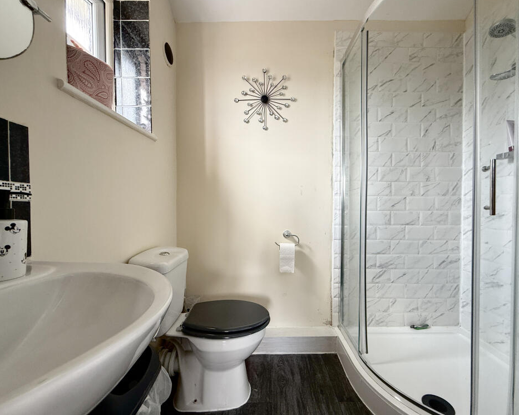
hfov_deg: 96.8
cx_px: 270
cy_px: 210
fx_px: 230
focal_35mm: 15
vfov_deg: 84.0
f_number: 2.2
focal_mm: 2.22
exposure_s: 1/99
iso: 100
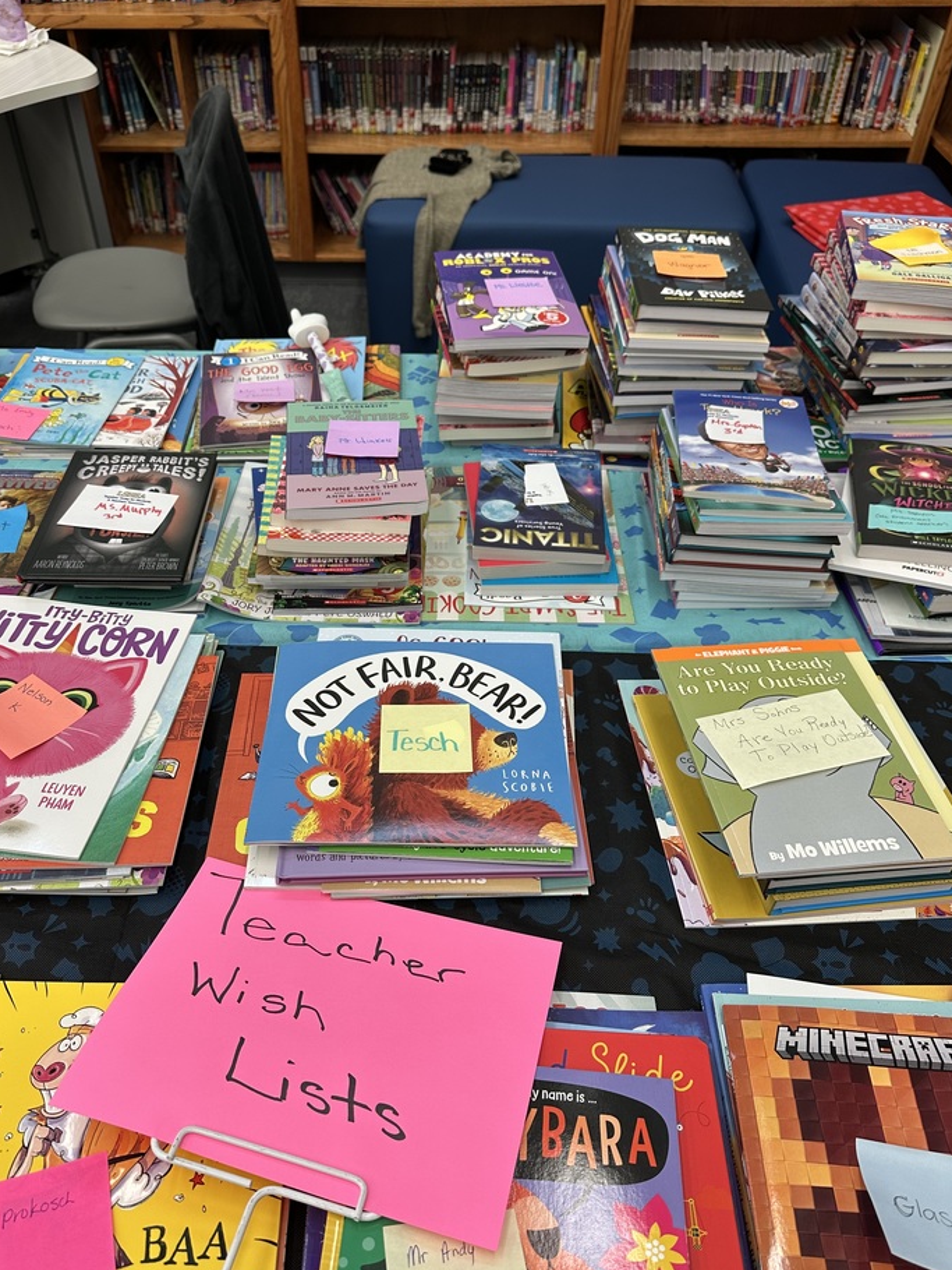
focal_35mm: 27
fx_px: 990
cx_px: 420
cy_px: 634
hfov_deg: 51.3
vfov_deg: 65.3
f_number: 1.78
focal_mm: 6.86
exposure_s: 1/120
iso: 100
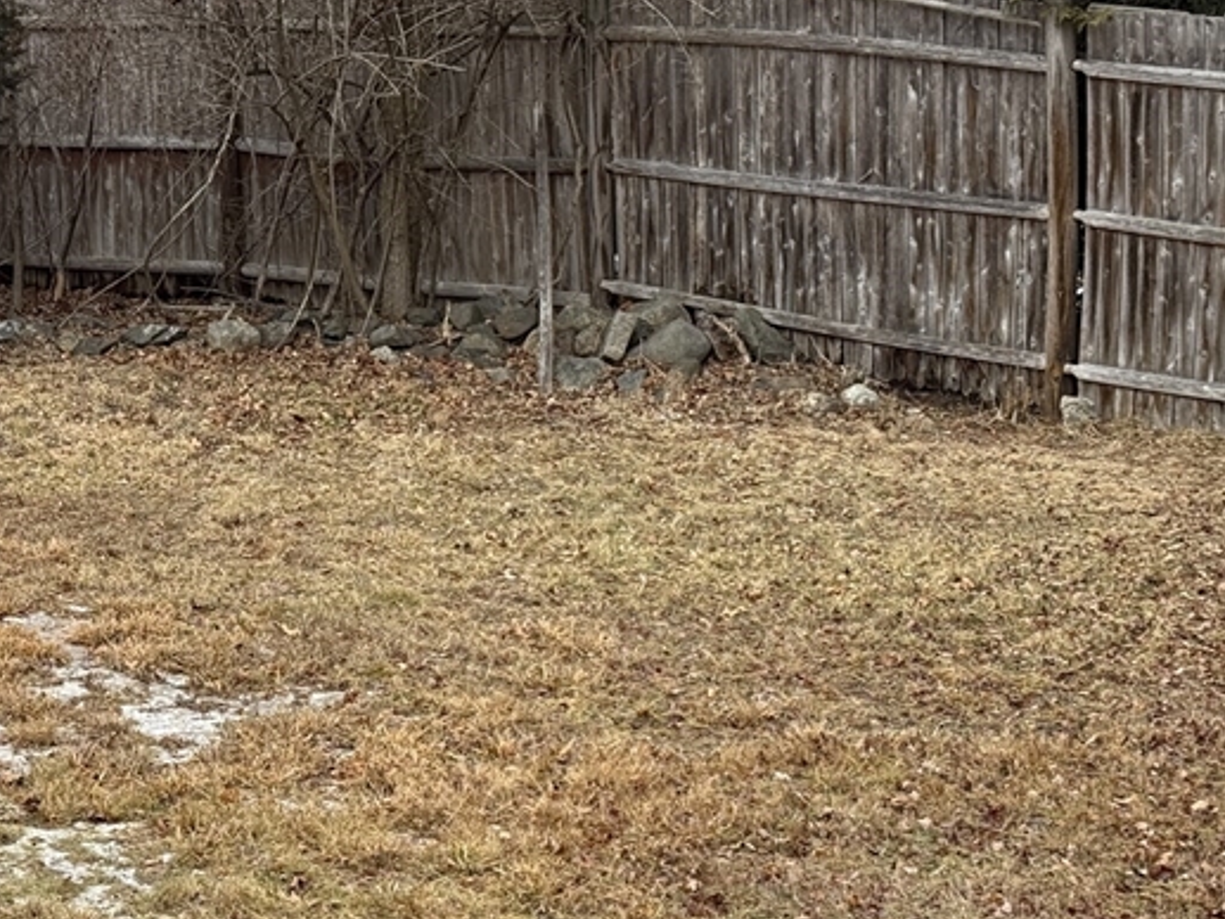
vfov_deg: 15.5
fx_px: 3363
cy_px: 668
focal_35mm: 95
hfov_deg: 20.3
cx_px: 182
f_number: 1.78
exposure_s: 1/506
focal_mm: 6.76
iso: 64
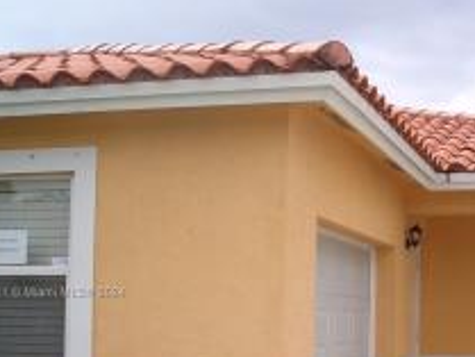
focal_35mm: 69
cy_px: 293
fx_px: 947
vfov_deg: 21.0
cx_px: 398
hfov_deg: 27.4
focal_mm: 4.8
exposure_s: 1/320
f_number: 4
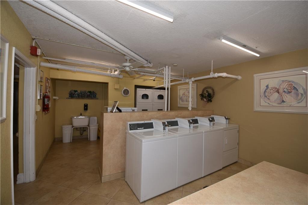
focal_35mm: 15
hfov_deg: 100.4
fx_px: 128
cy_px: 102
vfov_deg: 77.3
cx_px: 154
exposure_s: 1/60
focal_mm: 10
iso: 100
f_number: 4
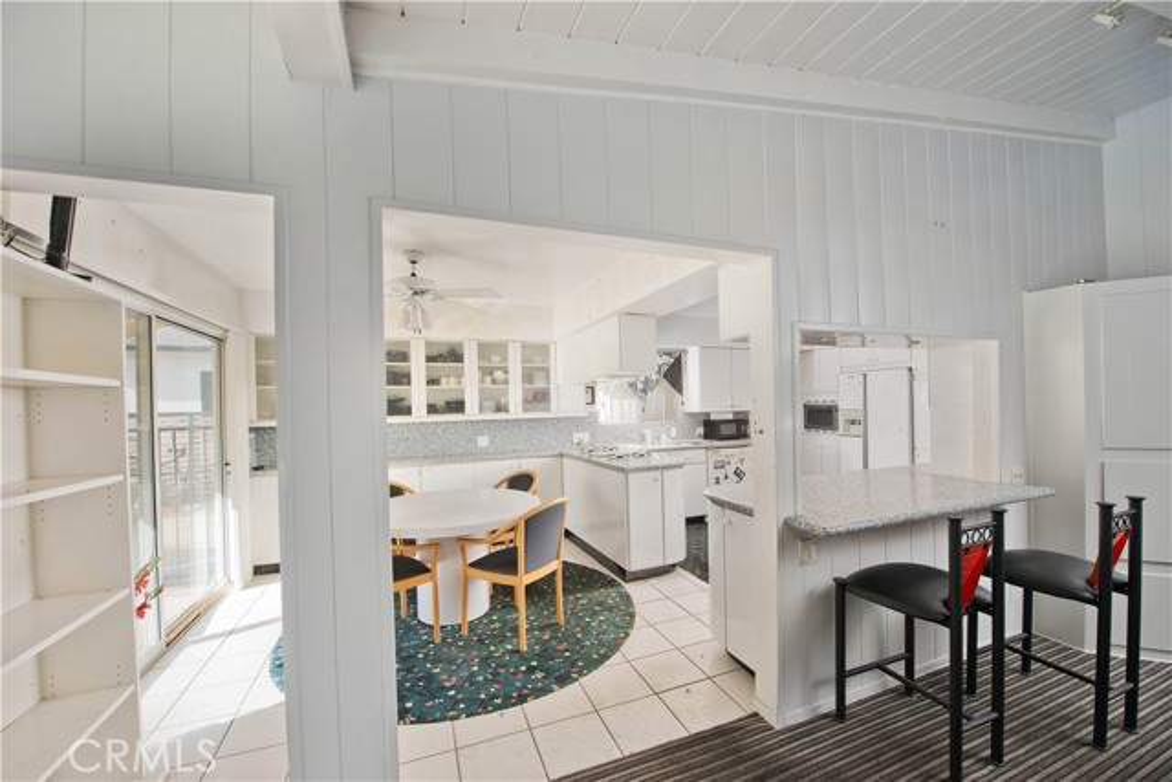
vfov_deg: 81.2
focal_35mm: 14
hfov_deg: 104.2
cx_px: 586
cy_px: 391
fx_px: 456
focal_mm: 14
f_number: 5.6
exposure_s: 1/500
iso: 400
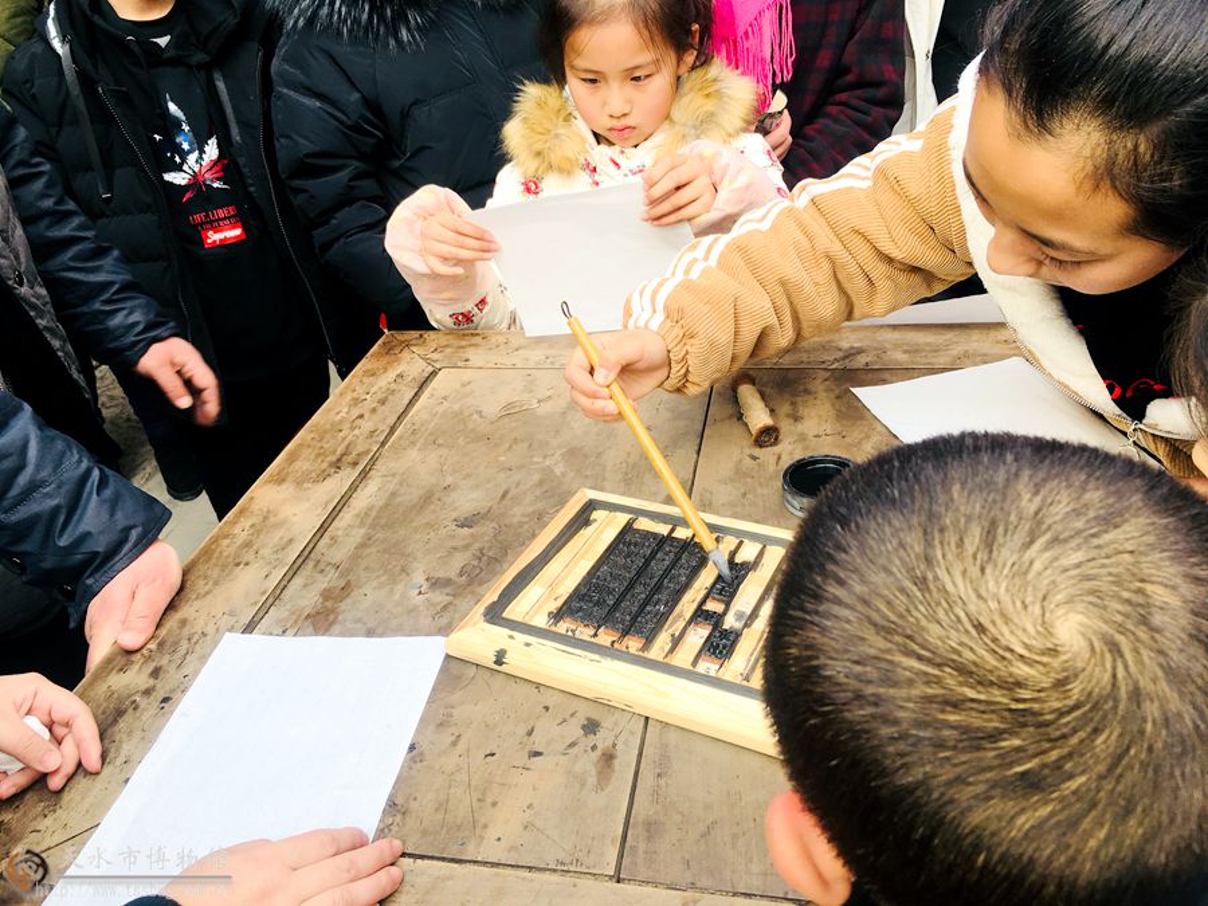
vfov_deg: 48.2
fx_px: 1012
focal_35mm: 29
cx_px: 604
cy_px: 453
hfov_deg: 61.7
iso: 25
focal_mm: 4.15
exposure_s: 1/131
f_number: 2.2
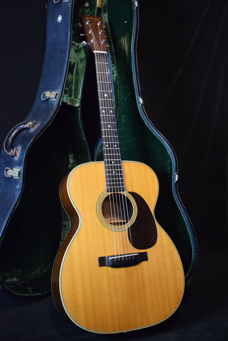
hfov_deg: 29.9
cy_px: 170
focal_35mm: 45
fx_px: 427
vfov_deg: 43.6
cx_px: 114
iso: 4000
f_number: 4.2
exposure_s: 1/60
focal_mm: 30
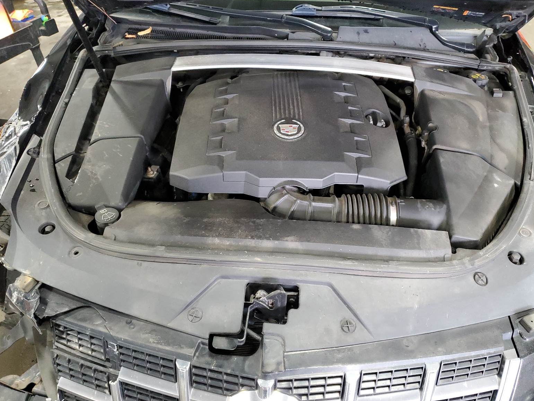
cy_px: 205
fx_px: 417
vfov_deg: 51.4
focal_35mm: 27
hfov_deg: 65.3
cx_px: 266
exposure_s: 1/60.2
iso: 392
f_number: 1.5
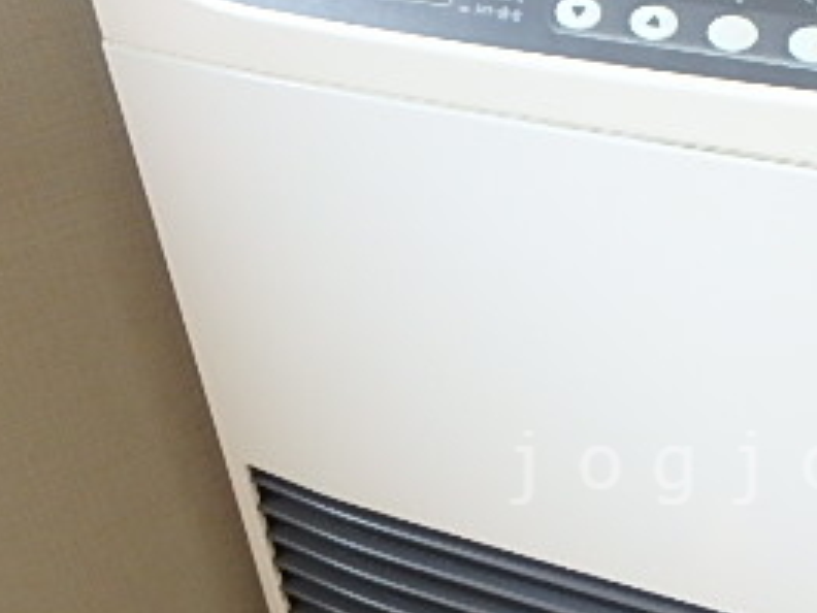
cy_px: 467
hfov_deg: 35.5
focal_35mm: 51
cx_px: 721
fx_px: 1204
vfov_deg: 28.1
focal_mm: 3.7
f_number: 3.5
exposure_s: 1/30
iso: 400
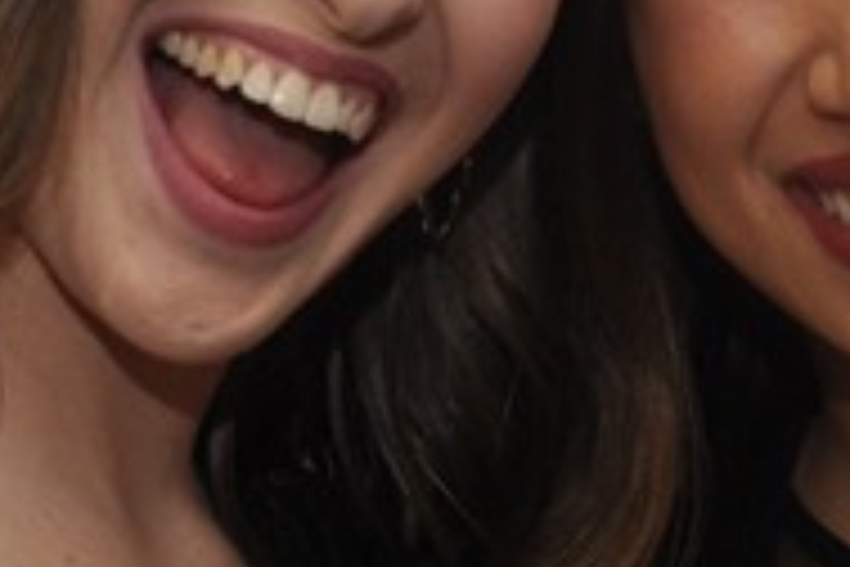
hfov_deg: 10.0
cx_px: 544
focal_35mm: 206
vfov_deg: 6.7
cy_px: 477
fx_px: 4864
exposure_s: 1/60
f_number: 5
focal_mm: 26
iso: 400
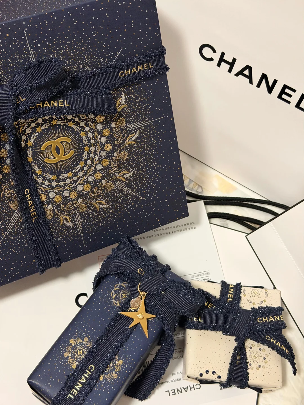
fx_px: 562
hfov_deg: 30.3
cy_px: 202
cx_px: 152
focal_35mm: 48
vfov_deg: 39.7
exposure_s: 1/40
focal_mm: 6.76
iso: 500
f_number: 1.78
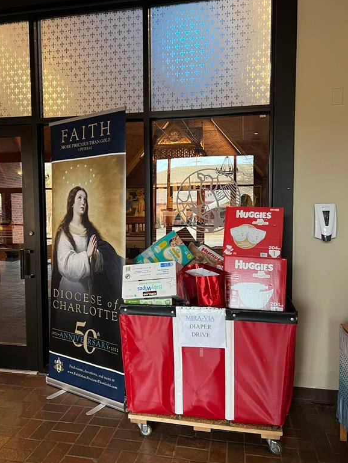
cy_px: 232
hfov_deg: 51.4
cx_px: 173
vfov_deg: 65.3
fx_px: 362
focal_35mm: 27
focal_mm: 5.7
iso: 320
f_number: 1.5
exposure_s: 1/60
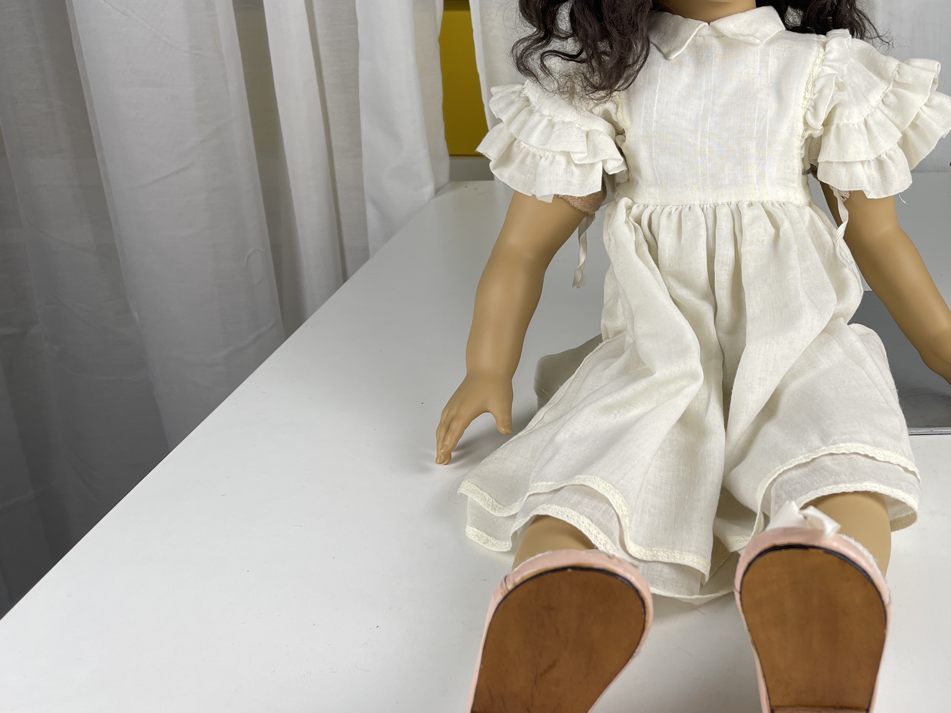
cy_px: 265
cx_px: 739
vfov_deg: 36.6
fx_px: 1071
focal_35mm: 39
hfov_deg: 45.8
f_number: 1.6
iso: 32
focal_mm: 5.1
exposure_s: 1/127
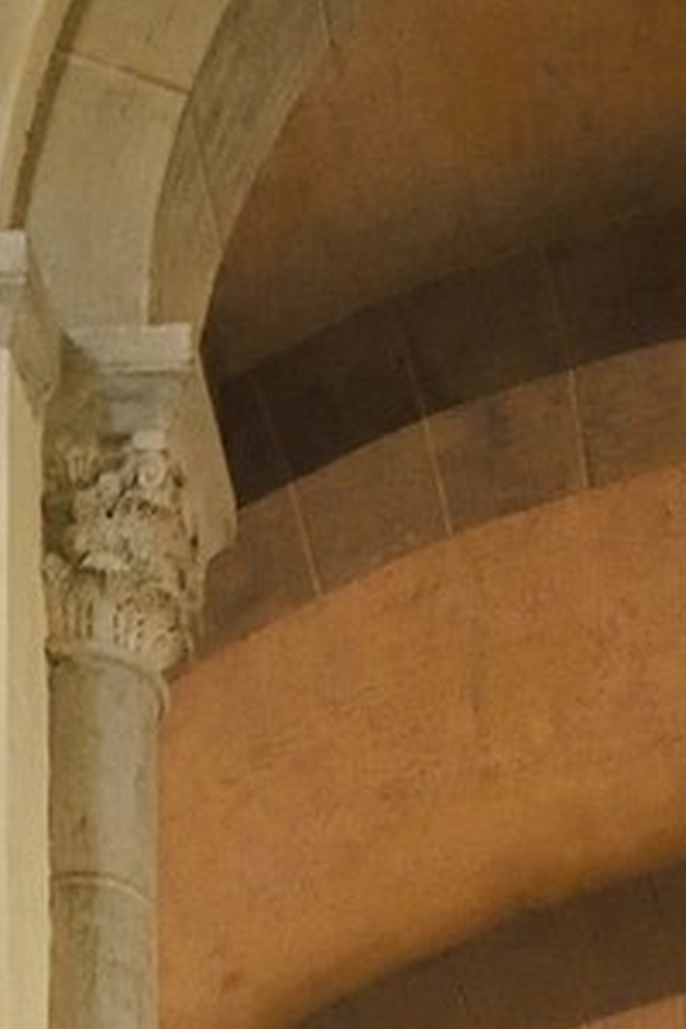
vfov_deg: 12.2
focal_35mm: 112
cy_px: 2797
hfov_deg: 12.0
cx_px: 741
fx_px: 3201
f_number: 7.1
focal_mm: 14
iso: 1600
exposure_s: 1/8
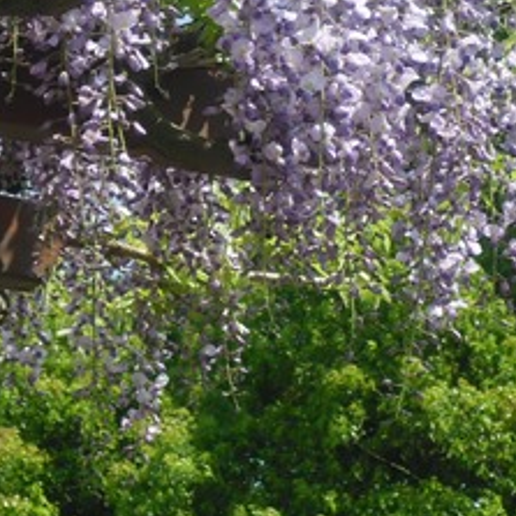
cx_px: 393
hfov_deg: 9.7
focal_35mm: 180
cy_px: 54
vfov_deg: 9.7
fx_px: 3036
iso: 80
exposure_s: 1/400
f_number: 4.6
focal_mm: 13.1
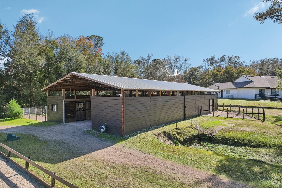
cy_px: 94
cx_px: 141
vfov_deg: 57.2
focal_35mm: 22
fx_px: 172
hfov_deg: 78.6
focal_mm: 8.4
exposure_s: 1/1600
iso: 100
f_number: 2.8
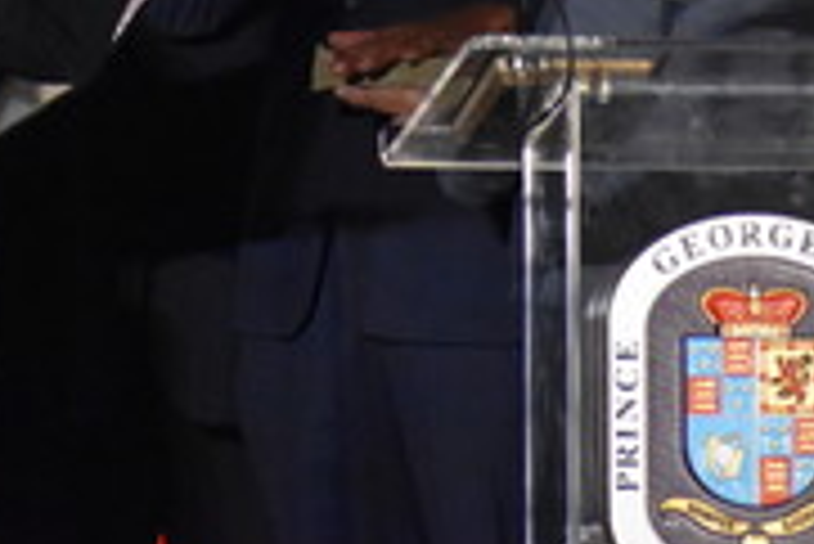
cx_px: 207
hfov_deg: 1.7
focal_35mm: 1228
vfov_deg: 1.1
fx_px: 27788
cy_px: -265
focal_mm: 260
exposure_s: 1/500
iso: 4500
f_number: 6
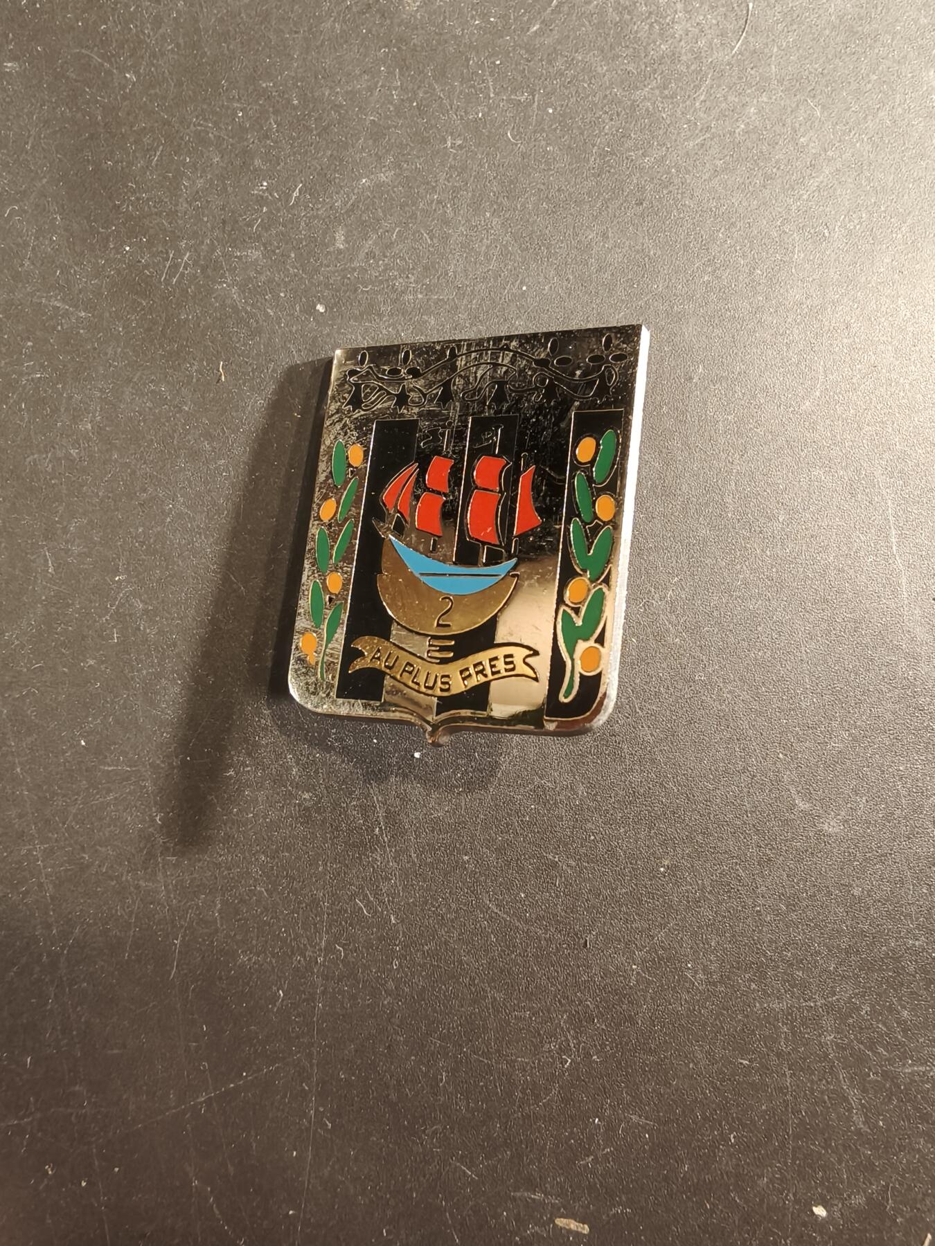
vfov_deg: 73.9
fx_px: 828
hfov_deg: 58.9
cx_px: 468
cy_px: 623
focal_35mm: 23
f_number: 2
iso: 1600
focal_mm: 2.32
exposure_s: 1/143
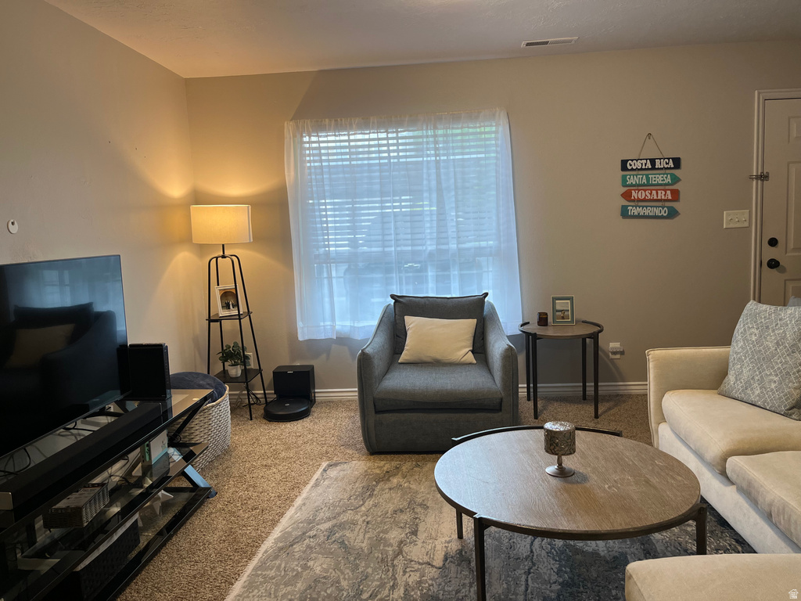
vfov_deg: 53.1
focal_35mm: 26
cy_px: 300
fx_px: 602
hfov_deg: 67.3
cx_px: 400
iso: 100
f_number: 1.6
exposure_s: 1/120
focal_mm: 5.1
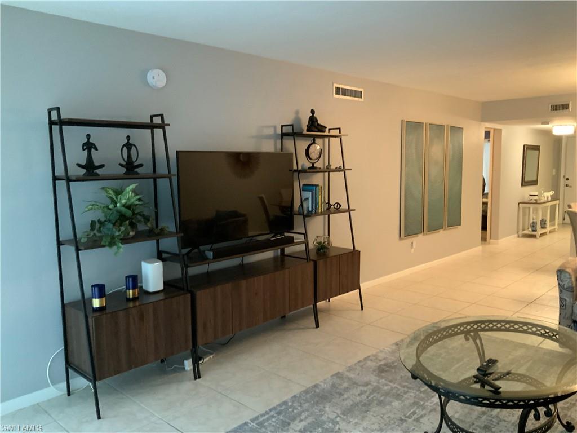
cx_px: 288
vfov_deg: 48.2
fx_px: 483
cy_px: 216
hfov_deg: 61.7
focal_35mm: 29
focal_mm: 3
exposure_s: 1/40
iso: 250
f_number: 1.8
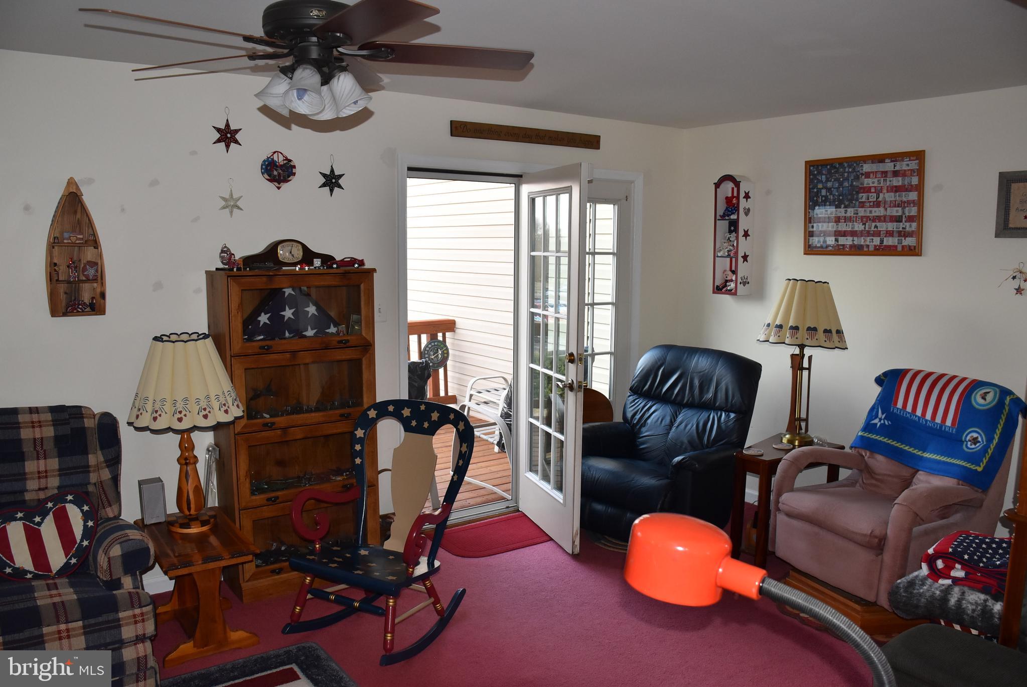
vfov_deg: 48.0
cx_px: 514
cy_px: 344
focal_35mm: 27
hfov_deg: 67.3
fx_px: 771
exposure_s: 1/100
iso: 800
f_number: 5
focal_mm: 18
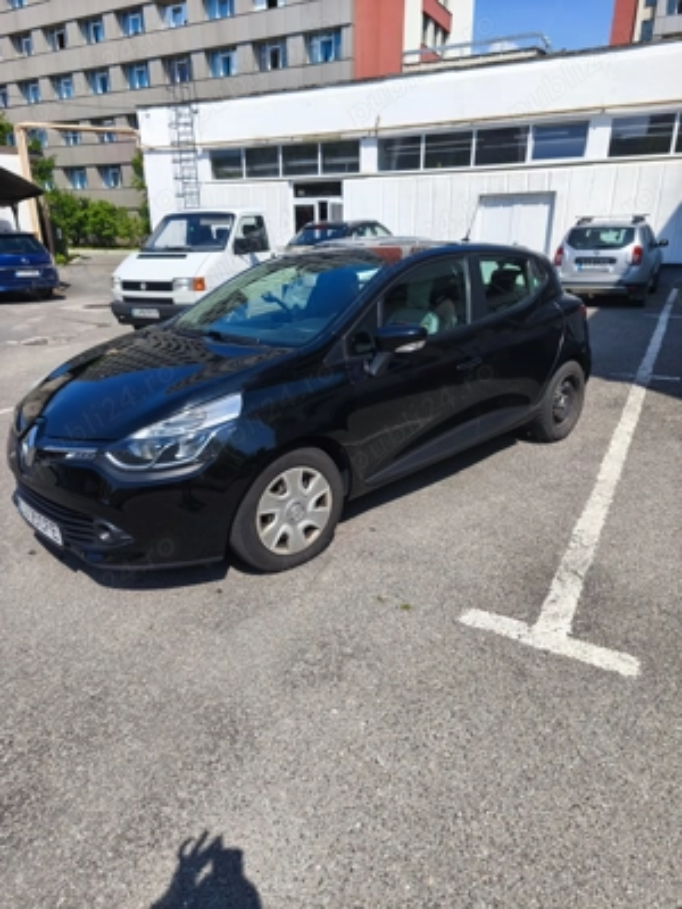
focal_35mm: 23
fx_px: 604
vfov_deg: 73.9
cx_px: 341
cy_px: 454
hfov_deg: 58.9
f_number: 1.7
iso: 80
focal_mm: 5.35
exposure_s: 1/1345
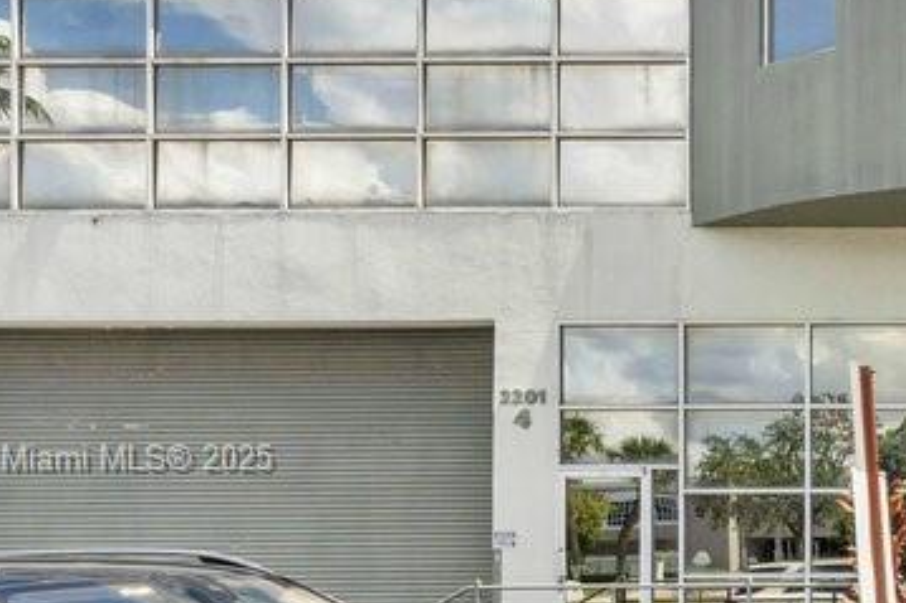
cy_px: 460
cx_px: 1047
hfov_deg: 38.7
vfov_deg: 33.4
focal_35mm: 39
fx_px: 981
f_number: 10
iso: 100
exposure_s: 1/160
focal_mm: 14
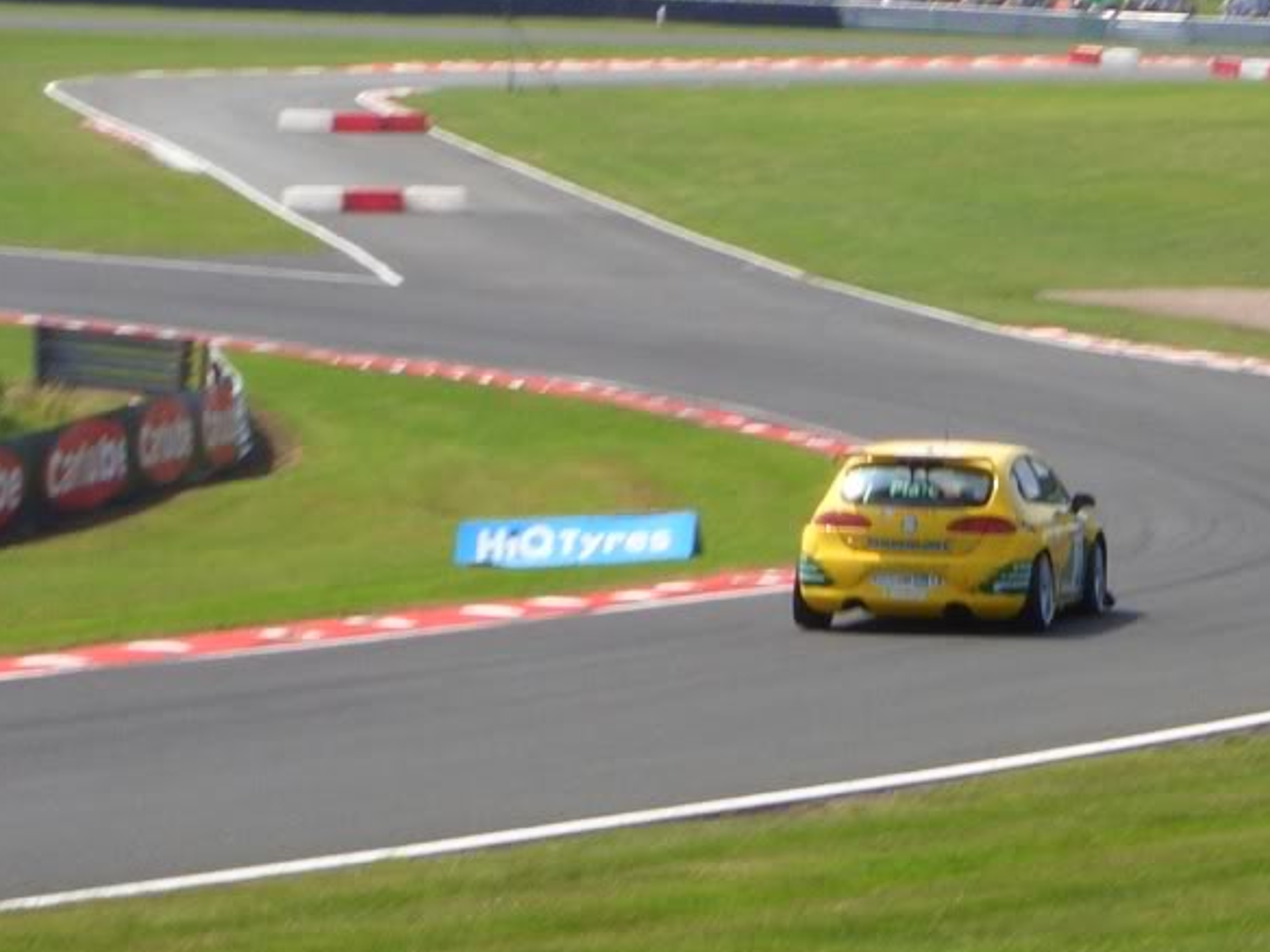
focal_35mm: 179
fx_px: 6567
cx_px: 859
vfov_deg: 8.3
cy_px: 376
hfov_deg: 11.0
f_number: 6.6
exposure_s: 1/200
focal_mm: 13.5
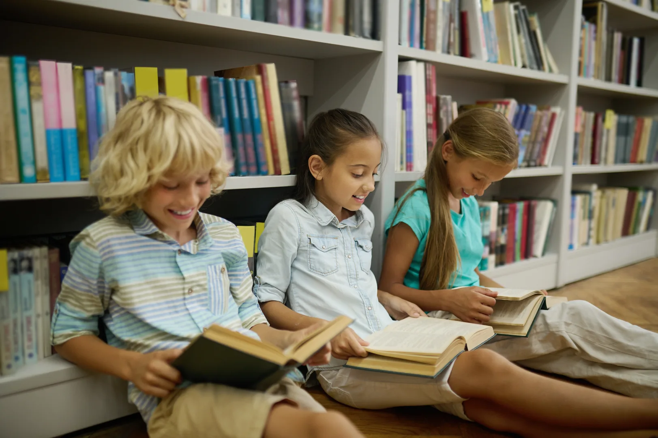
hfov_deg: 54.5
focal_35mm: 35
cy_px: 219
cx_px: 329
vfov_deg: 37.8
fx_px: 639
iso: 640
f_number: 1.6
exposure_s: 1/160
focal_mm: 35
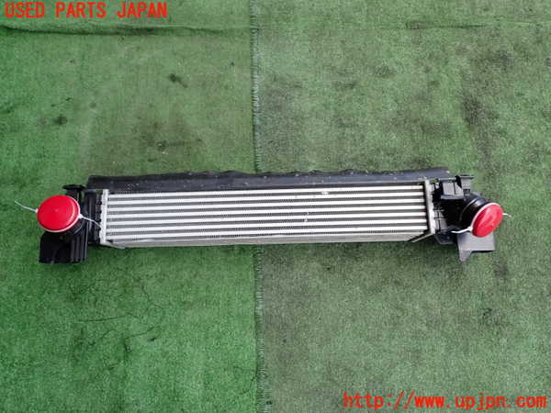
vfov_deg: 54.9
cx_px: 276
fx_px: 398
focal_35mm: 25
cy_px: 206
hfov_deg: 69.4
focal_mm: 4.5
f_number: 2.8
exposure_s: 1/250
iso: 100
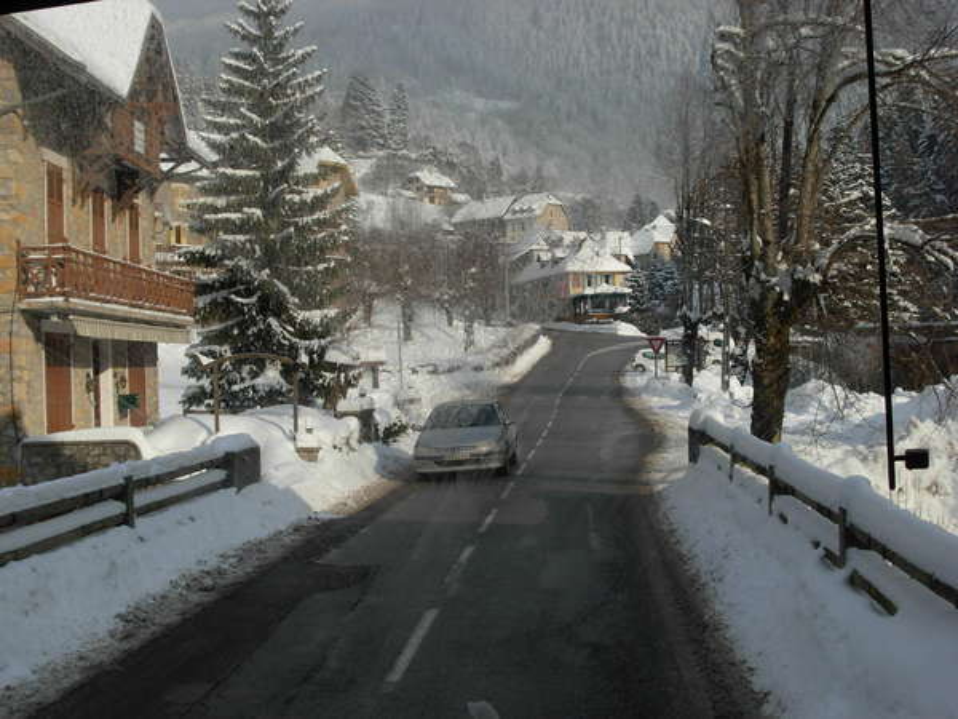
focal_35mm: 58
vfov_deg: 25.2
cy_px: 360
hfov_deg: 33.2
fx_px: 1605
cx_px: 479
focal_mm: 9.5
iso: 79
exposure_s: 1/575
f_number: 5.6
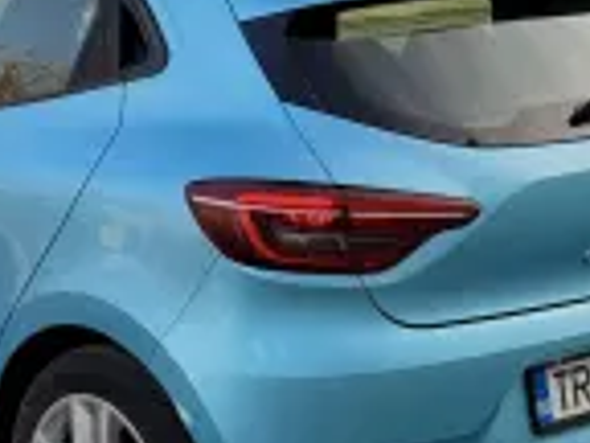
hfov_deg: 16.3
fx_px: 2045
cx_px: 152
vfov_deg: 12.3
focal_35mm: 120
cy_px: 254
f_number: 1.78
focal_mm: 6.76
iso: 64
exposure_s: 1/455
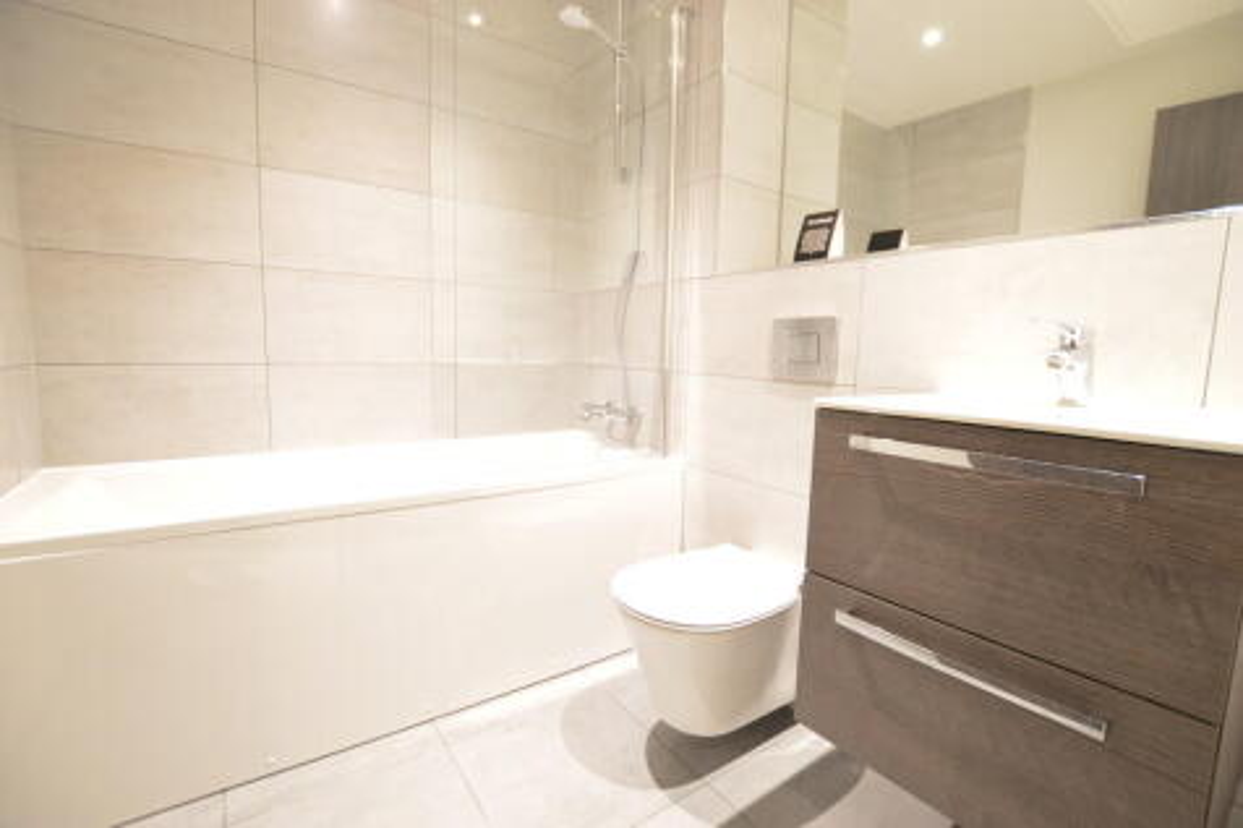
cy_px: 414
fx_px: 518
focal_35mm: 15
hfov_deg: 100.4
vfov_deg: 77.3
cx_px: 622
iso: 1100
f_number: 3.5
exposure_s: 1/15
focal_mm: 10
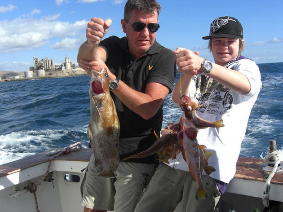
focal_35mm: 38
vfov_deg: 37.7
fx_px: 311
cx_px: 142
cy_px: 106
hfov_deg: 49.0
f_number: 4
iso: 80
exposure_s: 1/800
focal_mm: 7.9
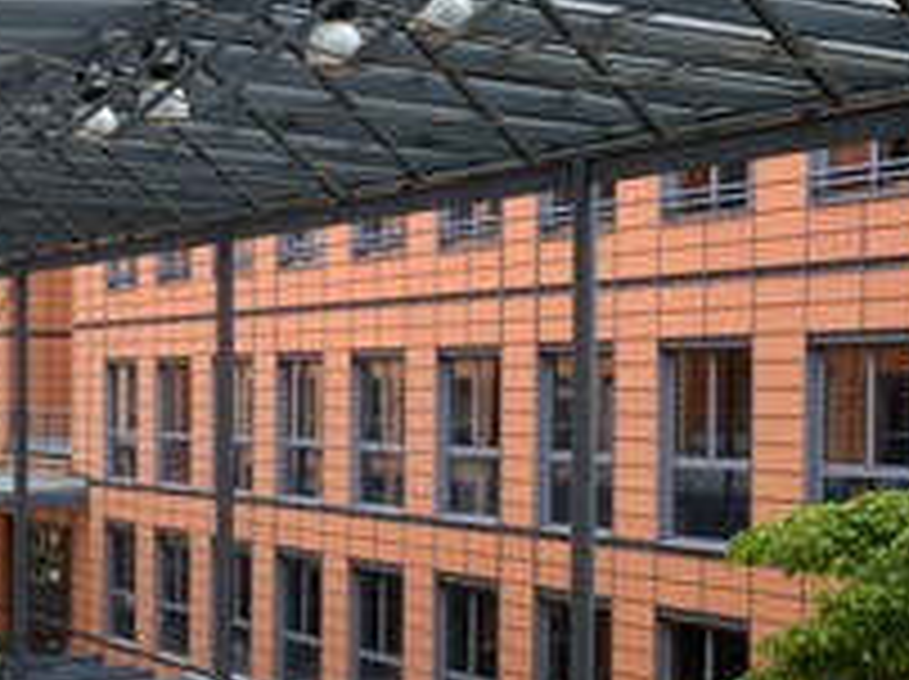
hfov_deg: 24.9
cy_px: 432
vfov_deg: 19.3
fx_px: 1993
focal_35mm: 76
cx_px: 81
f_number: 5.6
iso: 200
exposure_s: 1/200
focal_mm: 38
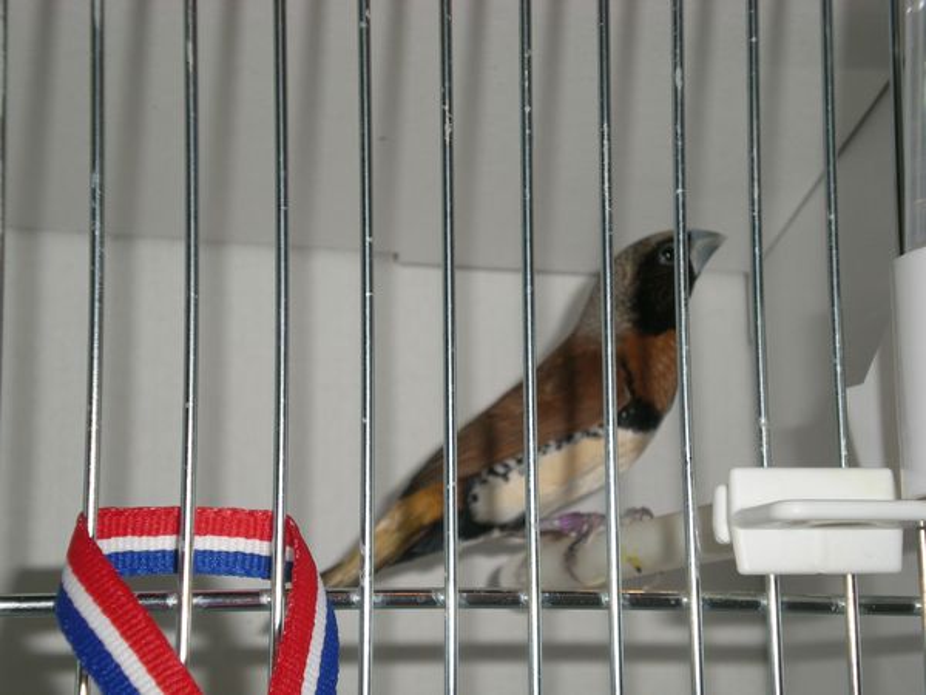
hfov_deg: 26.3
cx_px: 463
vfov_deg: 19.9
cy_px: 348
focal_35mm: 74
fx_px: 1980
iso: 50
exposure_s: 1/120
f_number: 4.6
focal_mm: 12.3
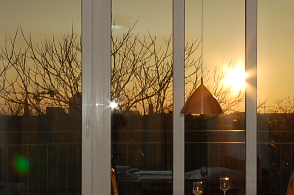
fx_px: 204
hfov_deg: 71.5
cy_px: 120
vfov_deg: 50.8
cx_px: 155
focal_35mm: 25
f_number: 11
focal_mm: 10
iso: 200
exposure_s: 1/500
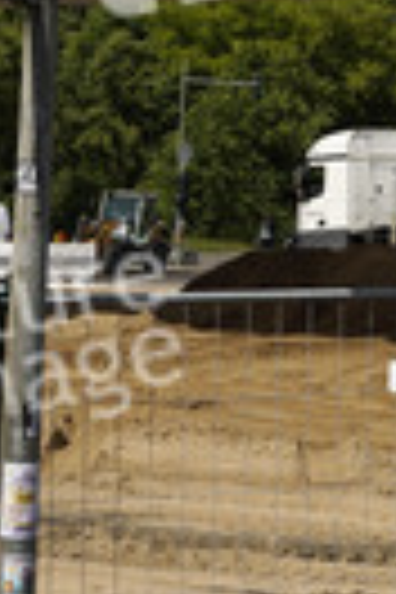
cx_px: 441
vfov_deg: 18.1
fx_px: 1848
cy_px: 135
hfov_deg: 12.0
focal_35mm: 112
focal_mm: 37
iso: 320
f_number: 9
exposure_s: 1/1250
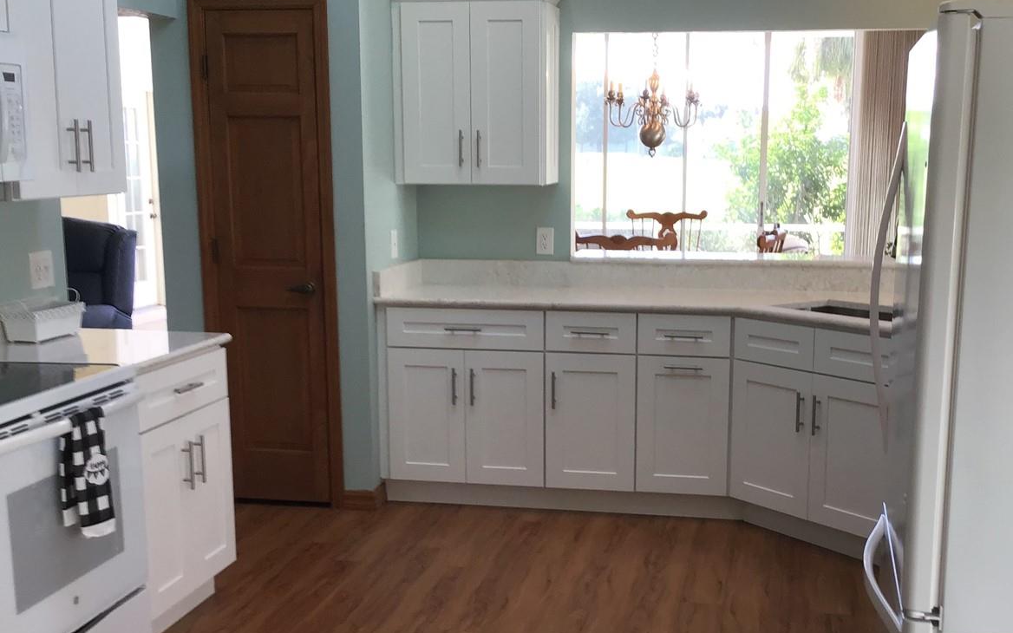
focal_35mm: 45
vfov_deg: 28.5
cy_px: 368
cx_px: 541
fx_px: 1242
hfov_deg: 44.3
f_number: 2.4
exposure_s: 1/60
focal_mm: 3.3
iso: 32
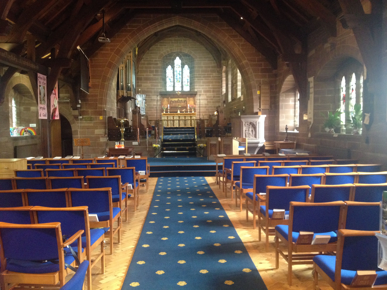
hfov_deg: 52.6
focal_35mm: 35
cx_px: 194
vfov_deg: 40.7
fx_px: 391
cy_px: 145
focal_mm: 4.28
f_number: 2.4
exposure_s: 1/20
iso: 250
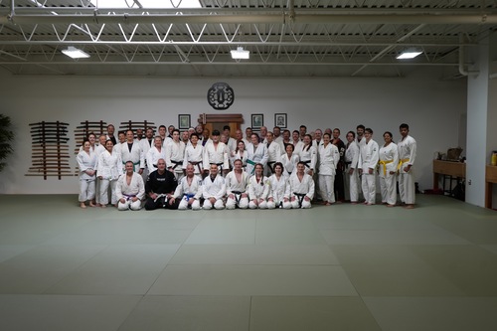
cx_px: 248
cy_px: 166
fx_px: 428
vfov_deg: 42.3
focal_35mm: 31
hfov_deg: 60.3
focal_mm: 31
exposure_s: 1/160
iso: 320
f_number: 4
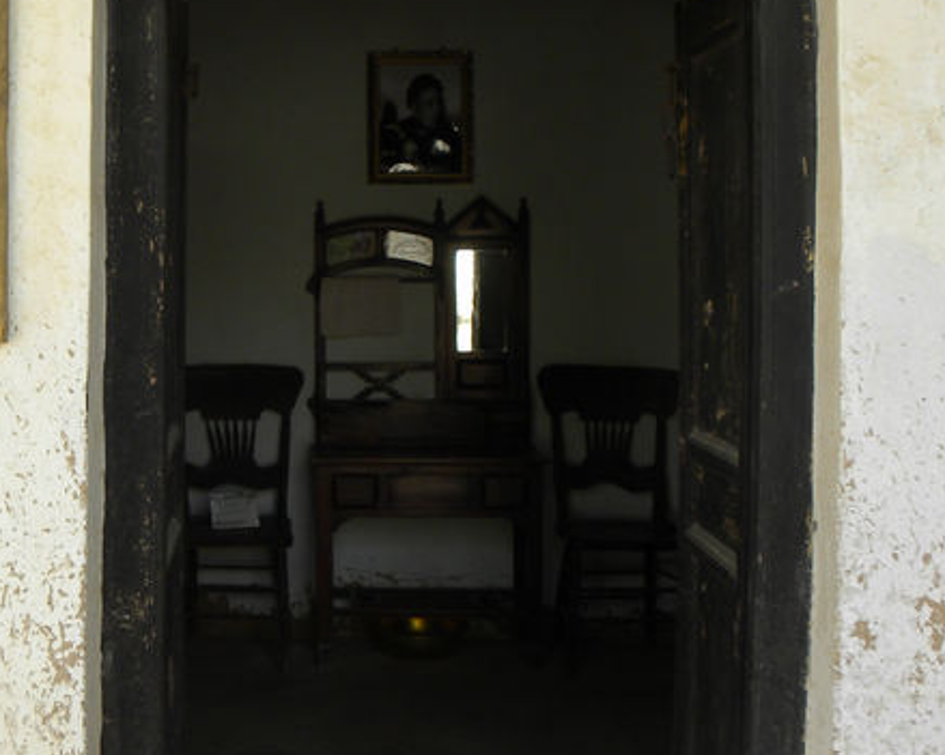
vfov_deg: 28.8
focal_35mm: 52
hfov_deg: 34.8
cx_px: 179
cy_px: 212
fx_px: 1454
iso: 64
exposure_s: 1/116
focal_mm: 4.6
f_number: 3.5
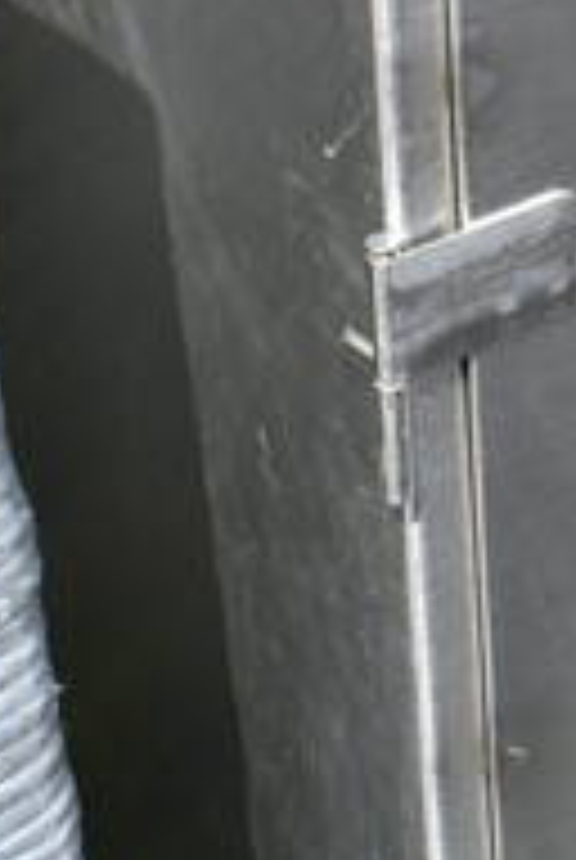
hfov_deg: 10.2
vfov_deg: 15.0
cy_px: -304
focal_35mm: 129
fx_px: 3085
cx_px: 945
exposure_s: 1/200
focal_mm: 18
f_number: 7.1
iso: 100
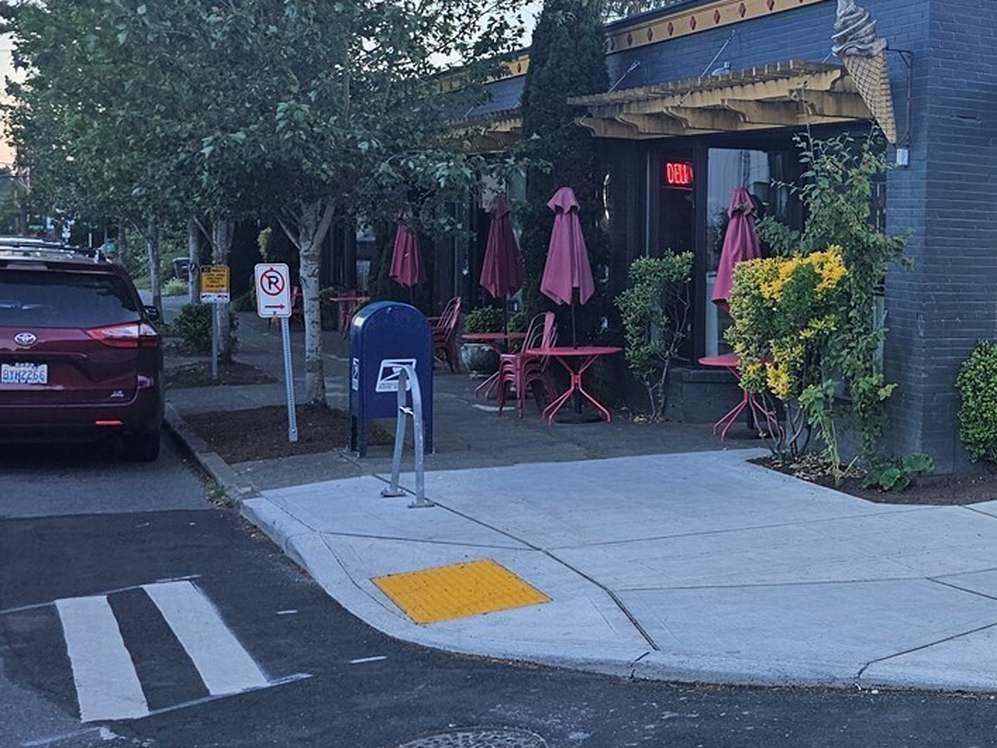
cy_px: 351
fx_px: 1498
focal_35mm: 52
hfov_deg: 32.4
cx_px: 1098
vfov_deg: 28.0
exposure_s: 1/180
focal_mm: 6.3
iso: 40
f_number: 1.7
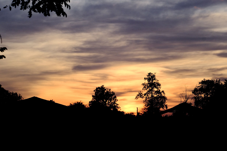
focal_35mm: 120
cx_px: 114
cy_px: 76
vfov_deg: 11.4
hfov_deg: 17.1
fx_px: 757
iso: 800
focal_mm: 80
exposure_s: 1/420
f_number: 8
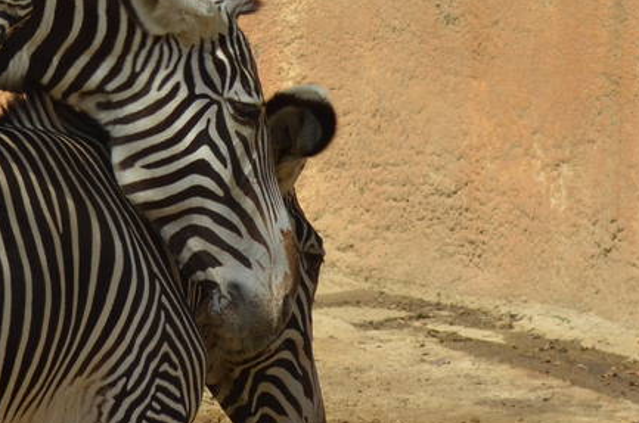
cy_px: 352
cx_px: 149
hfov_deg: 5.3
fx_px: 6874
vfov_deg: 3.5
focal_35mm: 388
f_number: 6.3
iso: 400
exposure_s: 1/1600
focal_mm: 70
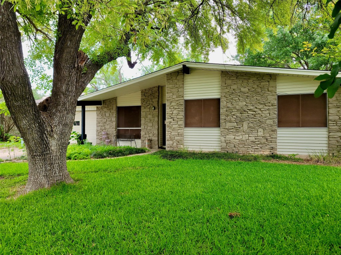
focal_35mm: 26
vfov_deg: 53.1
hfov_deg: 67.3
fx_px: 256
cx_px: 170
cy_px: 128
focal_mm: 5.4
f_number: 1.8
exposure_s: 1/264
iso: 40
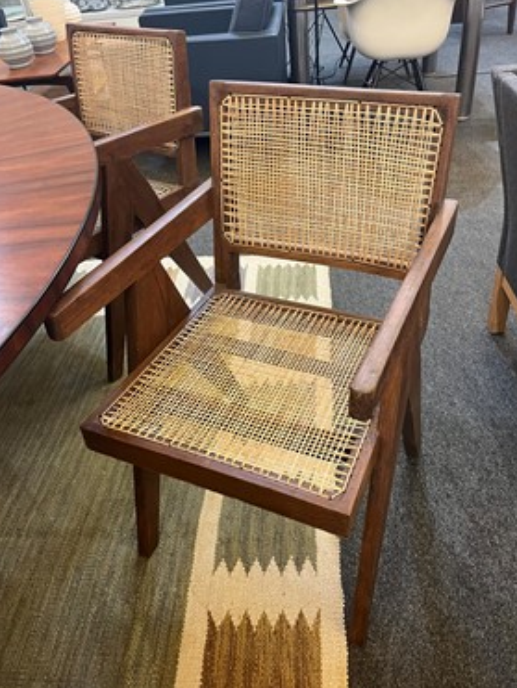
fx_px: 557
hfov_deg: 49.8
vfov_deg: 63.4
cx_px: 269
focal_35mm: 28
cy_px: 334
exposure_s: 1/50
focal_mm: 5.1
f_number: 1.6
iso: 320
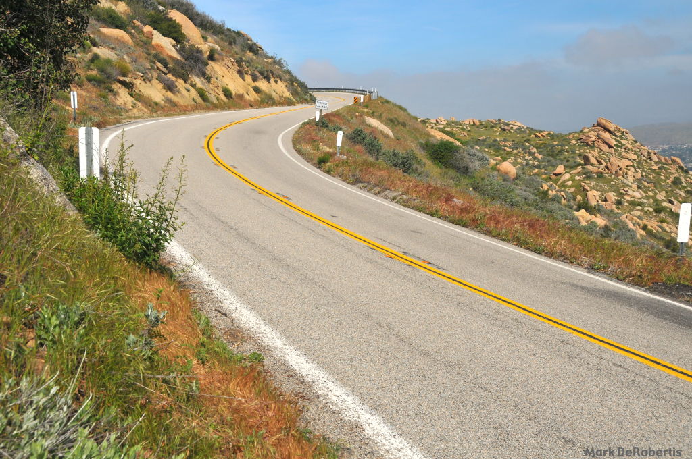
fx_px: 835
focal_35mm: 44
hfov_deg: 45.0
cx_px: 346
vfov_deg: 30.8
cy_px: 230
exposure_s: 1/250
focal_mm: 29
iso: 200
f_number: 8
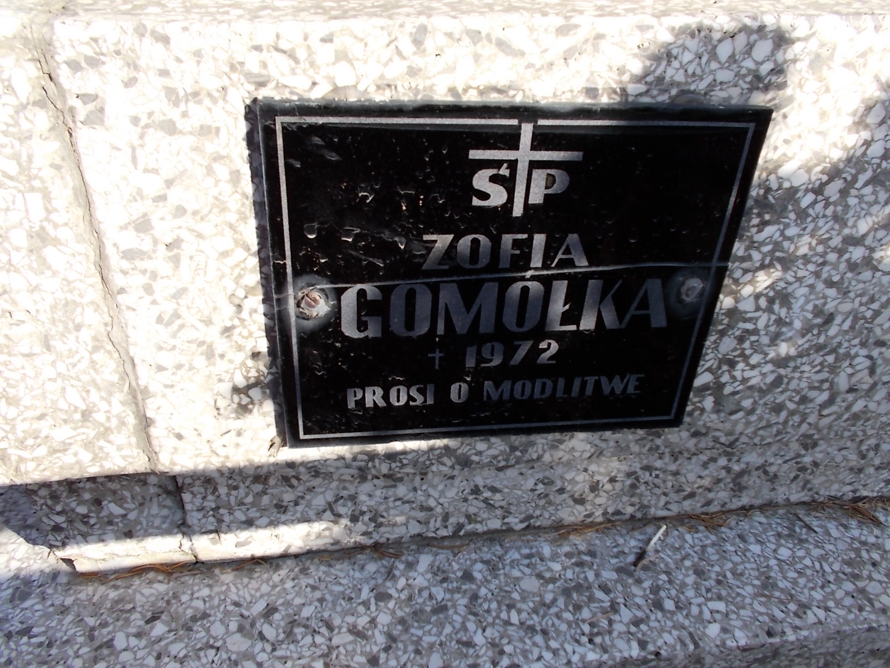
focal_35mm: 30
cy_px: 334
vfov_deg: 46.8
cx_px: 445
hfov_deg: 60.0
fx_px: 771
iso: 80
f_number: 3.4
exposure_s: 1/250
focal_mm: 5.3
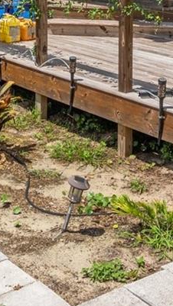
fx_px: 578
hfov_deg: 16.9
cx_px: 32
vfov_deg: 27.5
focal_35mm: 71
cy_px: -22
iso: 320
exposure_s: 1/125
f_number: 8
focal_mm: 17
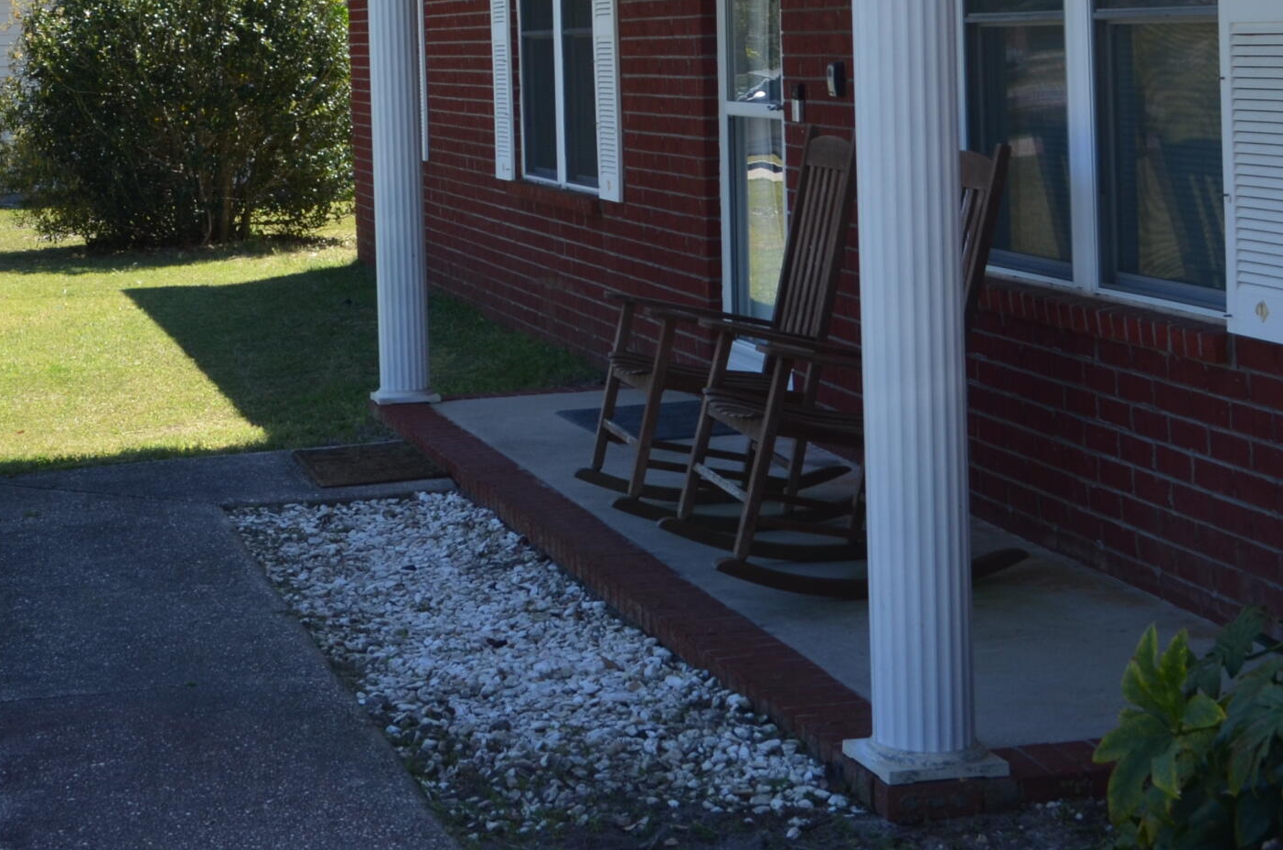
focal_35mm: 77
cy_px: 86
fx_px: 2738
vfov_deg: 17.4
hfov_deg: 26.3
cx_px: 458
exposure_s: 1/250
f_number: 8
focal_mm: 24
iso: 200
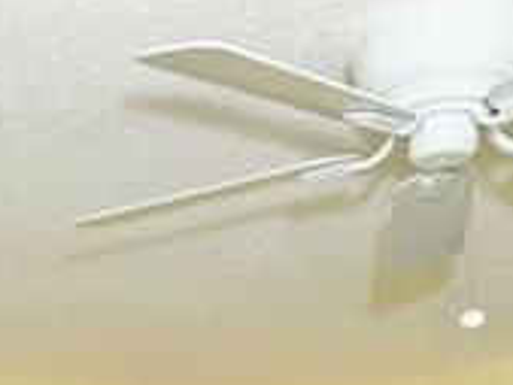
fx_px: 1379
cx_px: -118
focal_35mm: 93
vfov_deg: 14.0
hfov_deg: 19.7
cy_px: 708
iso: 640
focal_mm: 16
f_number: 9
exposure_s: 1/60
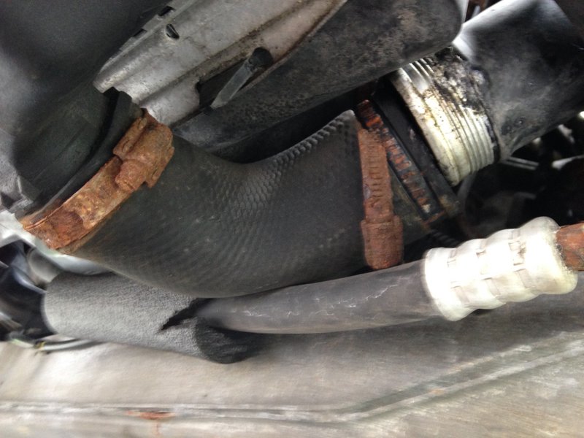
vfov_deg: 42.9
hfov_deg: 55.4
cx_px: 292
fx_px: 557
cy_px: 219
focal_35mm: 33
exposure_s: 1/20
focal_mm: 4.12
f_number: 2.4
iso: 200
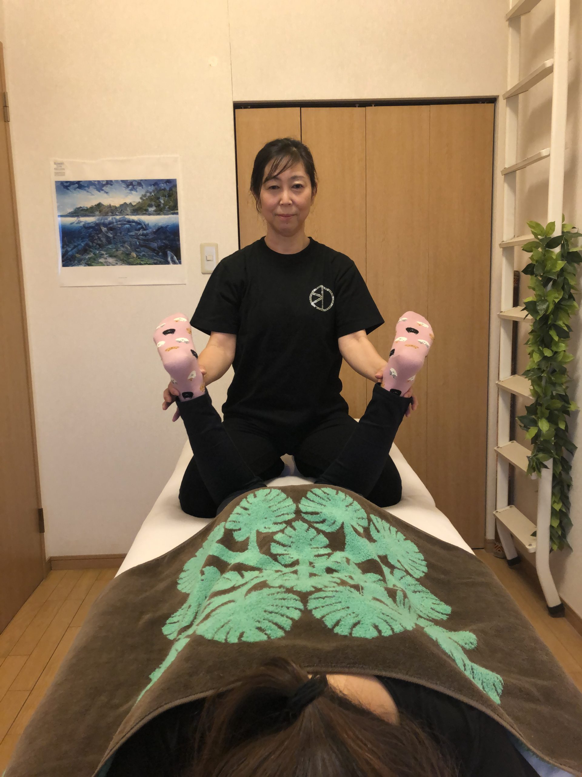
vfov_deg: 63.4
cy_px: 388
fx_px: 628
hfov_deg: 49.7
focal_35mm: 28
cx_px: 291
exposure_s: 1/50
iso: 200
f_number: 1.8
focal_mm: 4
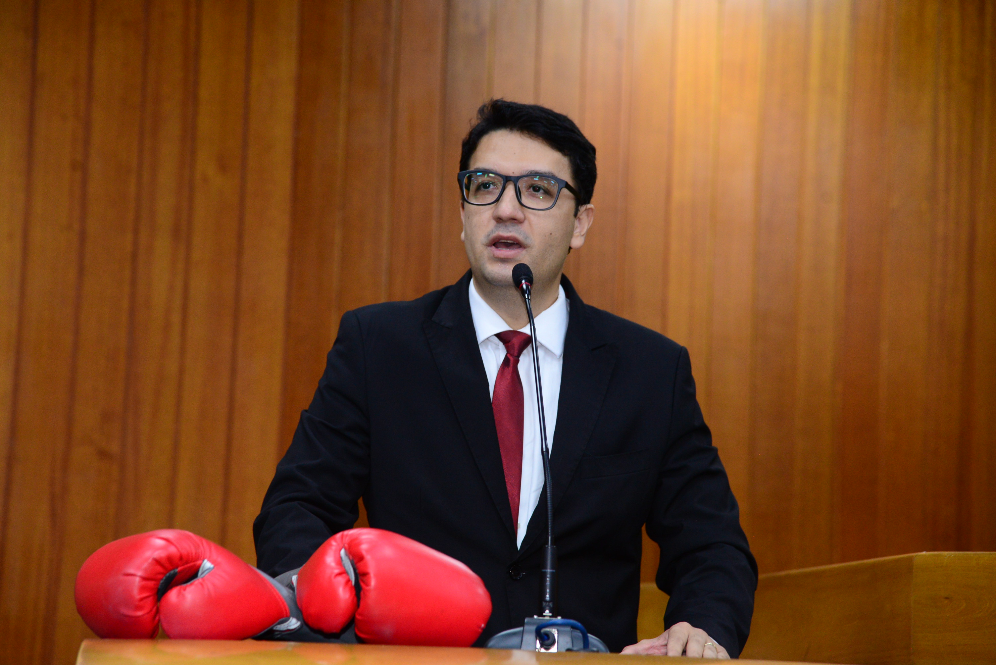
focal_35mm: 105
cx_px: 498
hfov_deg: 19.4
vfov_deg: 13.1
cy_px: 332
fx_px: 2906
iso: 2500
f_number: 4.5
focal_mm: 105
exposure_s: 1/60
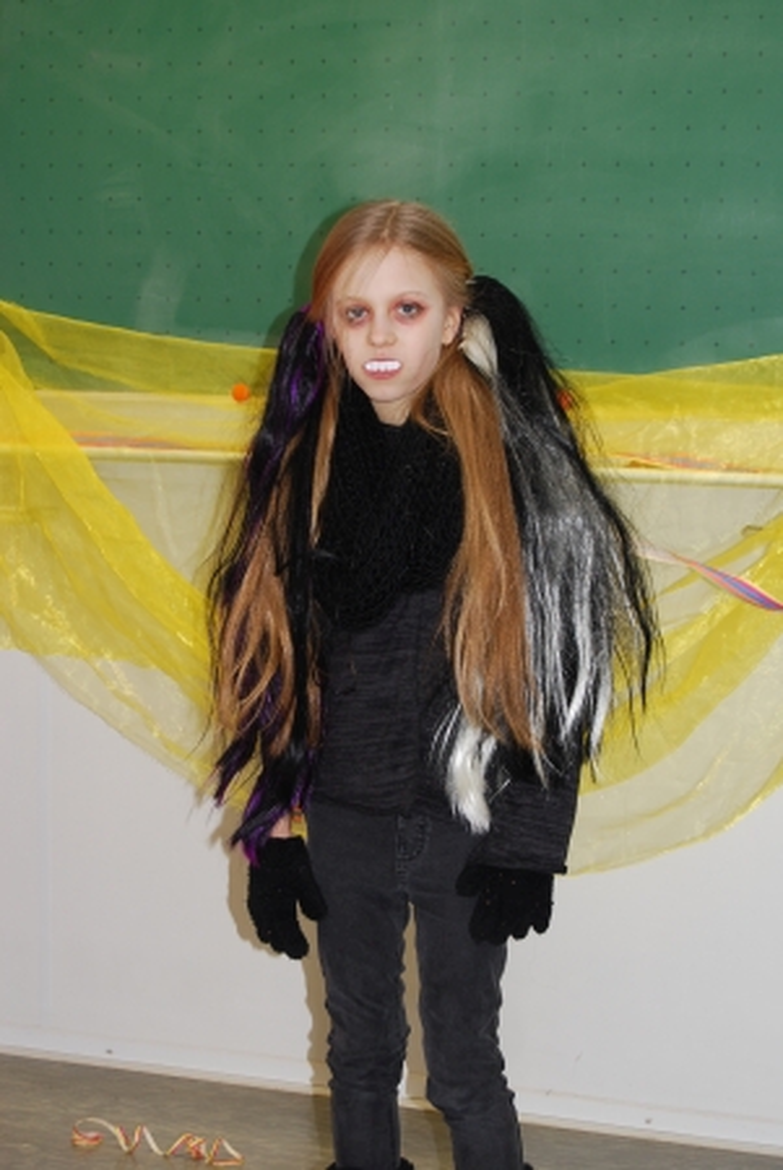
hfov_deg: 17.5
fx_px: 2539
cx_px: 392
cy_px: 585
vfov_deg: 26.0
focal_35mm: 78
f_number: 5.6
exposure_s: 1/60
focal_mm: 52
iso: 280
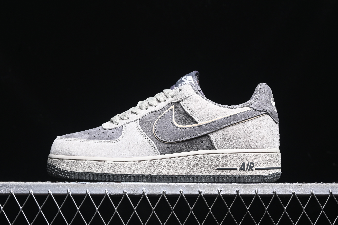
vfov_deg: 18.2
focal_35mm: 75
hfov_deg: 27.0
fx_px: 704
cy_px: 112
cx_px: 169
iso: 160
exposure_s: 1/60
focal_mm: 50
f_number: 6.3
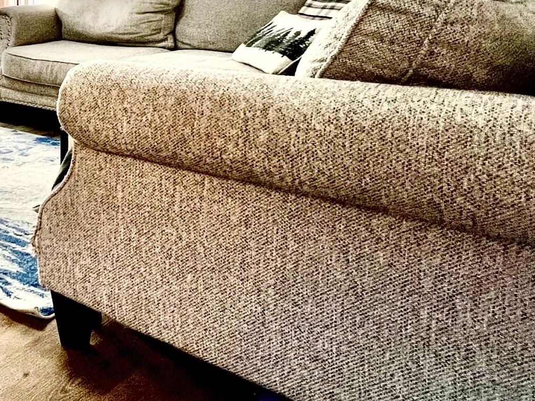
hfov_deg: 37.6
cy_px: 32
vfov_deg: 35.3
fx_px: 587
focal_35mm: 38
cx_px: -100
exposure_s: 1/60
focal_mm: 1.57
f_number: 1.8
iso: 125
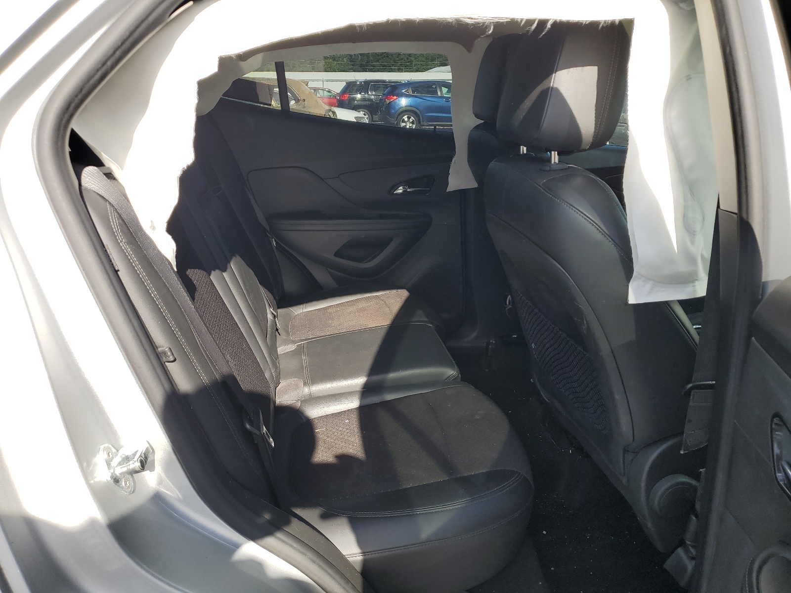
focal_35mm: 26
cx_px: 396
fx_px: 594
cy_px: 296
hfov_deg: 67.3
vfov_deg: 53.1
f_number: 1.5
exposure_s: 1/1000
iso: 50
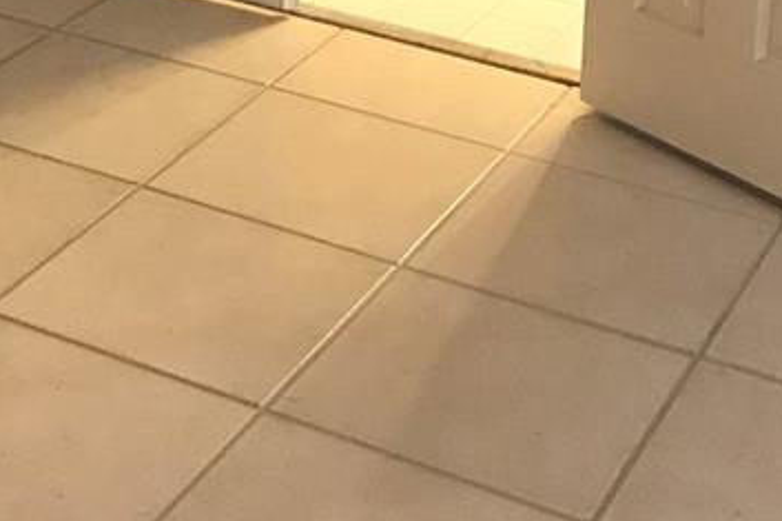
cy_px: -437
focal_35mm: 99
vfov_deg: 12.5
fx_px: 2149
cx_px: 89
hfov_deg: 20.2
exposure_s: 1/15
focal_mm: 3.99
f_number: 1.8
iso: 64
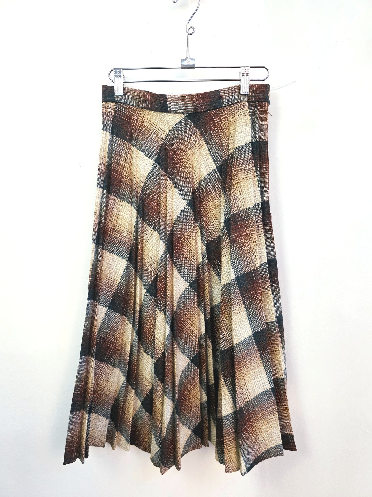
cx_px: 186
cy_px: 248
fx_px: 330
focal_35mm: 23
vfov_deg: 73.9
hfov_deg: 58.9
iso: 160
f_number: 1.7
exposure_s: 1/120
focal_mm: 6.3
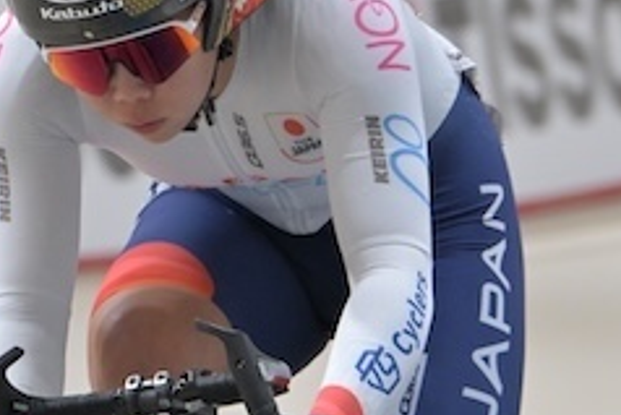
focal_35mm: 739
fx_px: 12755
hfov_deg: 2.8
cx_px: 310
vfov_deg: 1.9
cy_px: 348
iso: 2800
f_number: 8
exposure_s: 1/400
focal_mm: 220
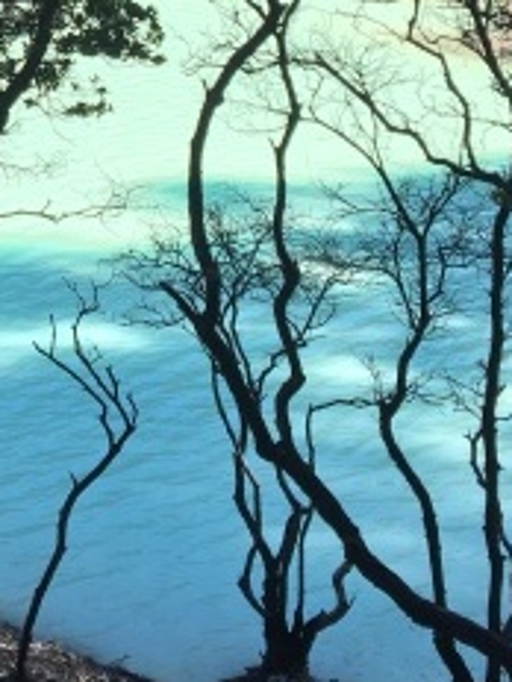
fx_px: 1834
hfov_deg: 15.2
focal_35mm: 93
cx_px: -129
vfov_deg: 20.1
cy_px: -81
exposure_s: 1/447
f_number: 2.2
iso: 25
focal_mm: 4.15
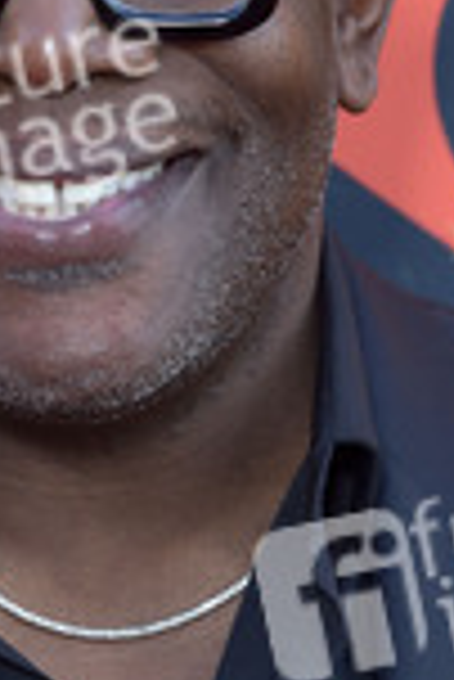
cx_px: 79
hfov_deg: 5.5
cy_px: 351
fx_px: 4737
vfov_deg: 8.2
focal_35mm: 251
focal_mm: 95
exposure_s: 1/200
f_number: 6.3
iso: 250
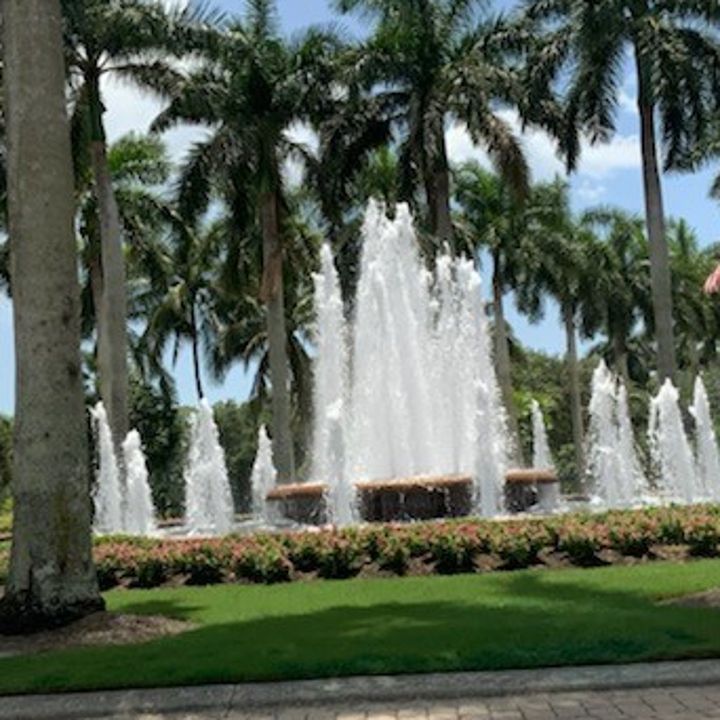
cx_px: 337
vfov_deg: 28.6
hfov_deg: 28.6
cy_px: 385
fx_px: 1412
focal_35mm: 60
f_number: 1.8
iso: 16
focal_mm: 3
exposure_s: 1/1848
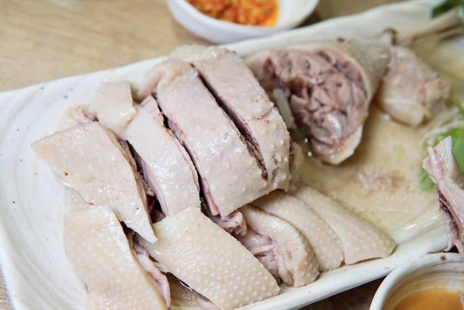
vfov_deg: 29.9
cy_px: 155
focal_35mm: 45
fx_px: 580
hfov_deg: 43.6
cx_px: 232
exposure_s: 1/60
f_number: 4
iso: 160
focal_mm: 30
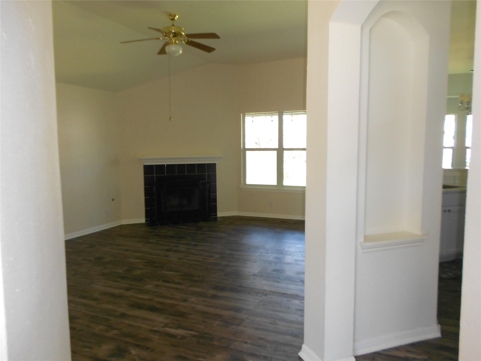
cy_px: 180
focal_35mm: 26
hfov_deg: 67.3
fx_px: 361
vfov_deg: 53.1
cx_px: 240
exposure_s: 1/30
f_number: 3.2
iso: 160
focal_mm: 4.6
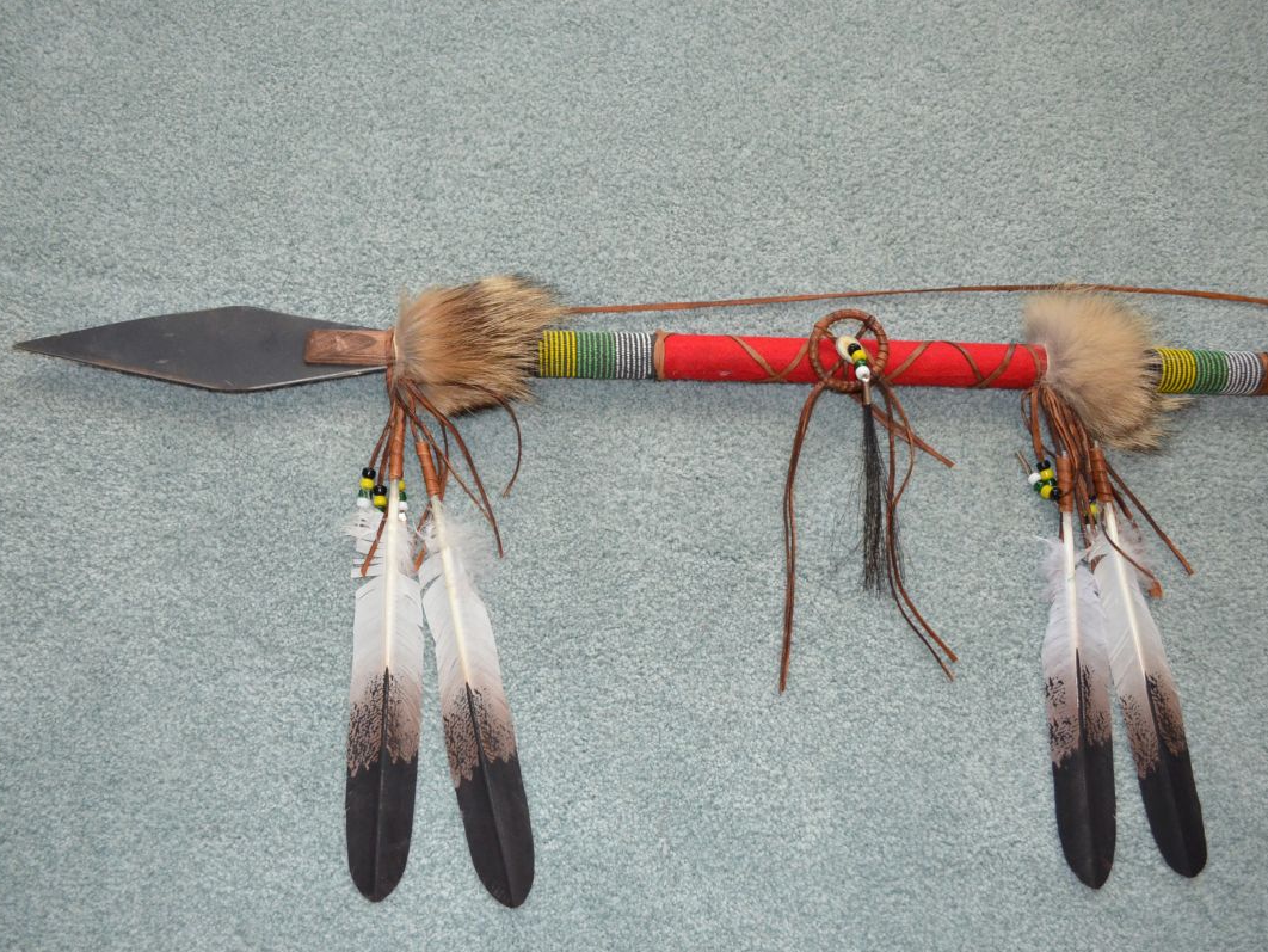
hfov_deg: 59.9
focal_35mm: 30
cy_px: 483
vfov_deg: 46.8
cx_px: 607
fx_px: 1099
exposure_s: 1/60
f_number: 3.5
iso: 2200
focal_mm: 18
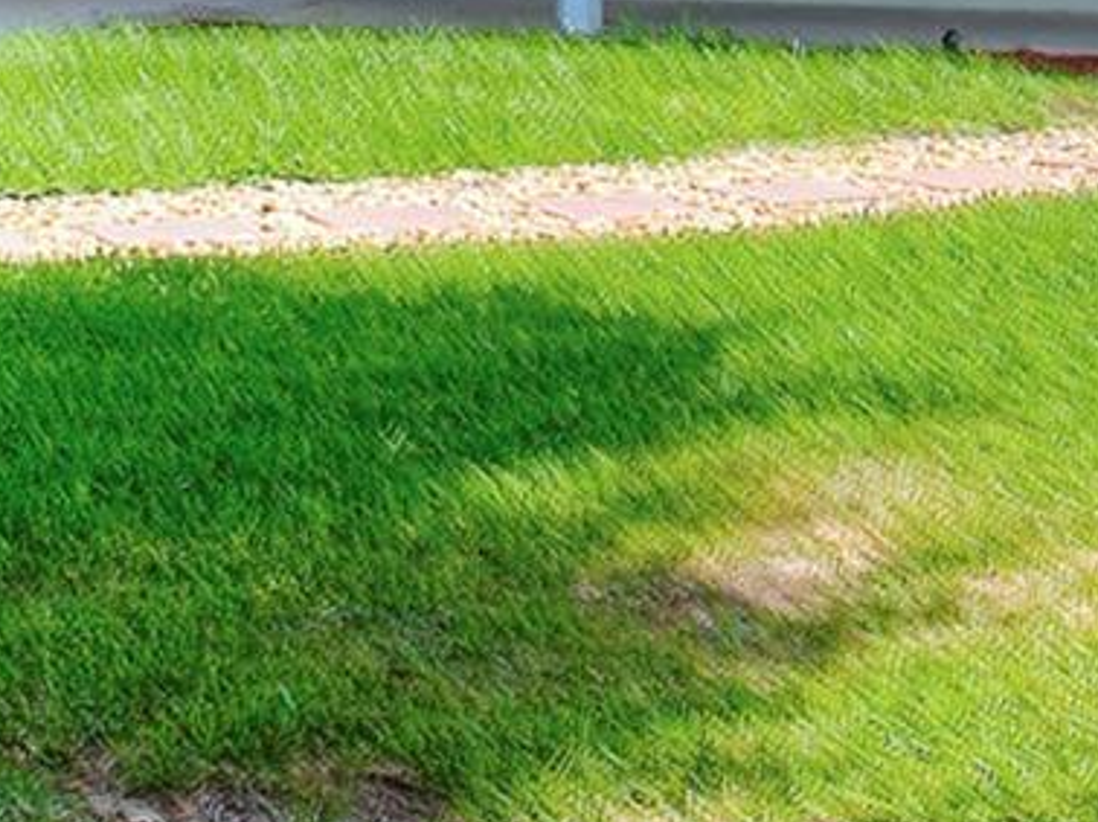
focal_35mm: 127
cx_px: 1534
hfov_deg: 14.7
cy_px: -648
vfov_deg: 10.9
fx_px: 4026
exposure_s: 1/320
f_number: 8
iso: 200
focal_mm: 15
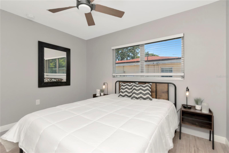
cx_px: 114
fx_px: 95
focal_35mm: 15
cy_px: 76
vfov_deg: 77.3
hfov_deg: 100.4
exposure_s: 1/160
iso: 500
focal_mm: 10
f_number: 13
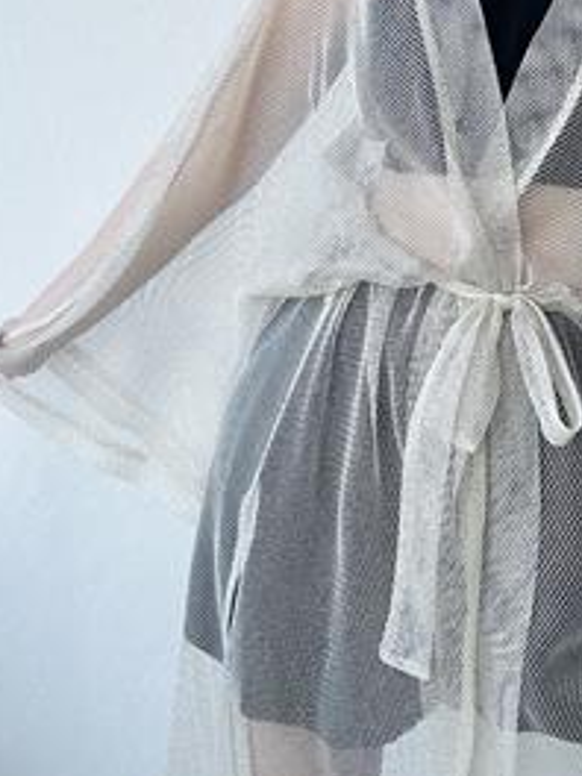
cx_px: 426
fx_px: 2174
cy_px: 146
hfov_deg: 15.2
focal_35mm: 97
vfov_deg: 20.0
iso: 80
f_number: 1.78
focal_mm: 6.86
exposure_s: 1/672
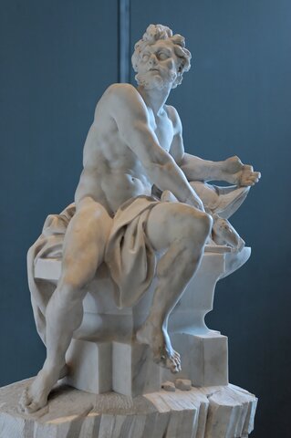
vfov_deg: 27.0
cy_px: 219
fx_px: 911
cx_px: 146
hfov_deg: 18.1
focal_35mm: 75
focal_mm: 50
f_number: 3.5
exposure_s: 1/50
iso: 500
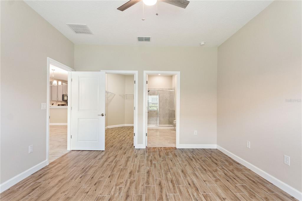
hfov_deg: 100.4
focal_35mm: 15
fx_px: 126
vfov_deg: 77.3
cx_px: 151
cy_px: 100
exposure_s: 1/10
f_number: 4.5
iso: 400
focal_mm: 10
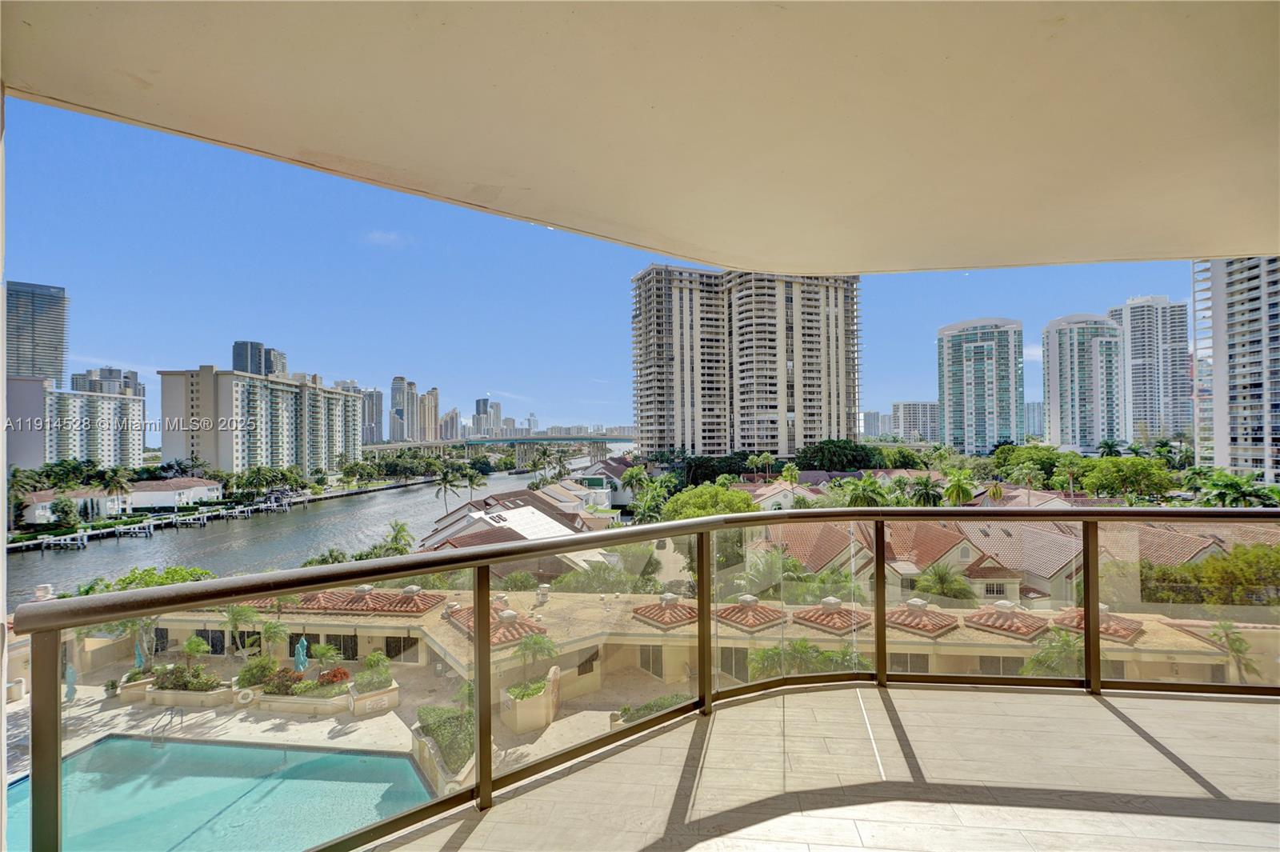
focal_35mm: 16
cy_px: 426
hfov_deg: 96.8
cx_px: 640
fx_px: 569
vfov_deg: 73.7
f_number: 5
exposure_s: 1/500
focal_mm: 16
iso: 100
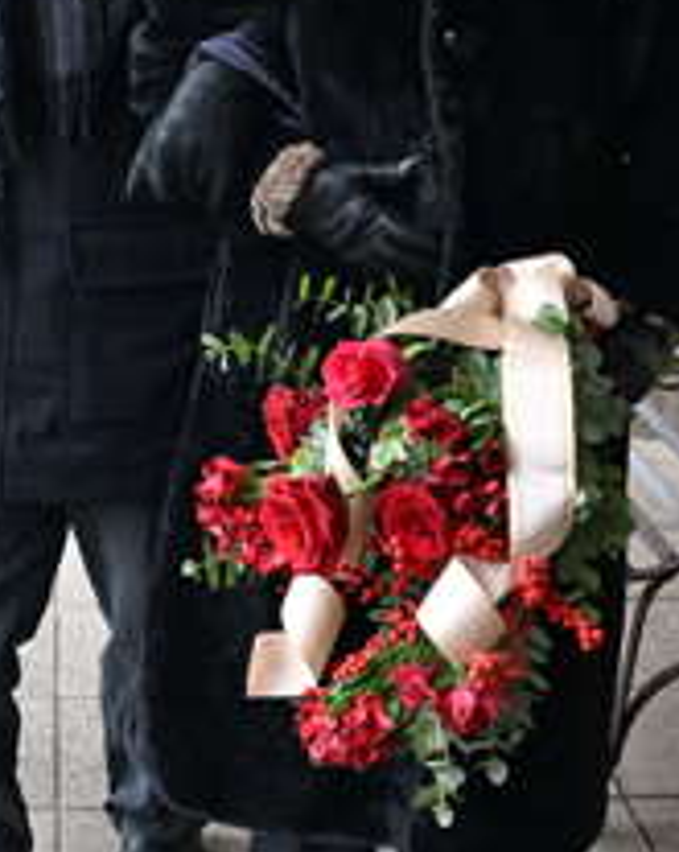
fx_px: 2406
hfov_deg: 16.0
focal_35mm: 96
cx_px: 206
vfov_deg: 20.0
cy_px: 292
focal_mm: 30.5
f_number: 4.5
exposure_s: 1/160
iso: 1250
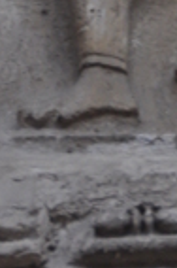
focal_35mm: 734
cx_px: 357
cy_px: -310
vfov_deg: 2.8
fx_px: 5442
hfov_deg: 1.9
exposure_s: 1/40
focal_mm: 105
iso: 640
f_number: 5.3
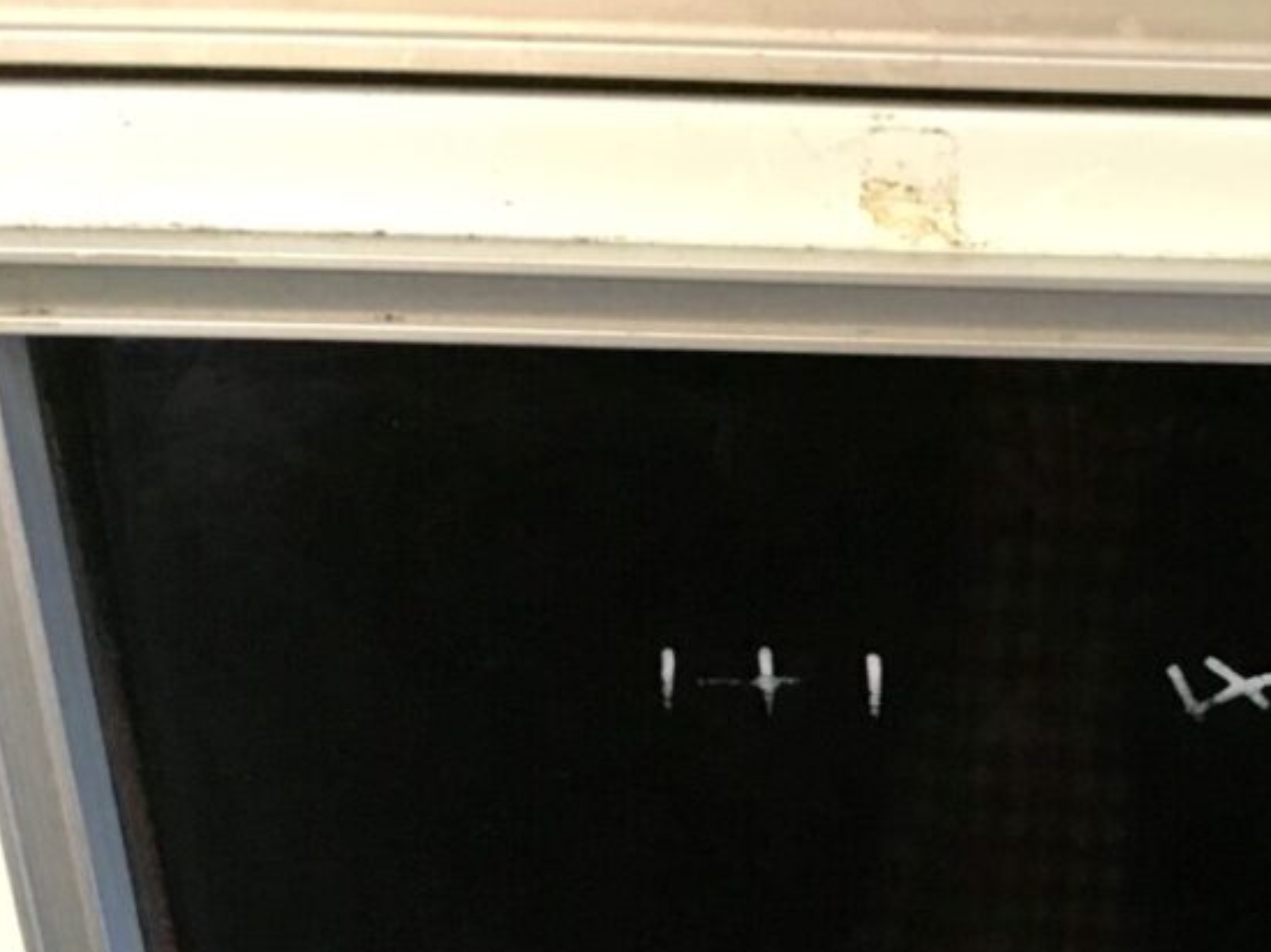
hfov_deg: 33.5
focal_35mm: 54
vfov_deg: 26.0
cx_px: 1172
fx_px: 1982
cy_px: 876
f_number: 2.2
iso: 200
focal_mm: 4.15
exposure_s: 1/24
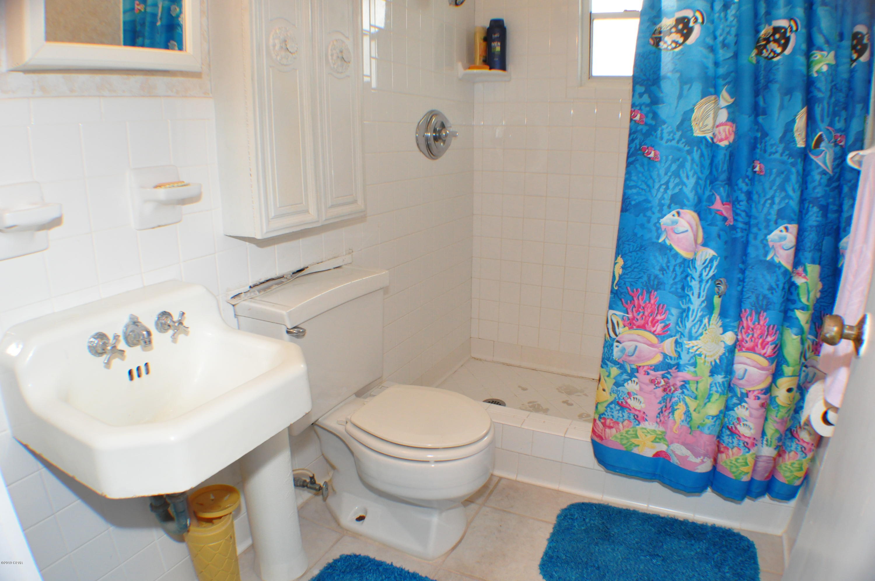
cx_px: 438
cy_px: 290
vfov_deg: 47.8
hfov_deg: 67.4
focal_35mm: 27
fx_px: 655
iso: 1250
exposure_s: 1/60
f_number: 8
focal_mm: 18
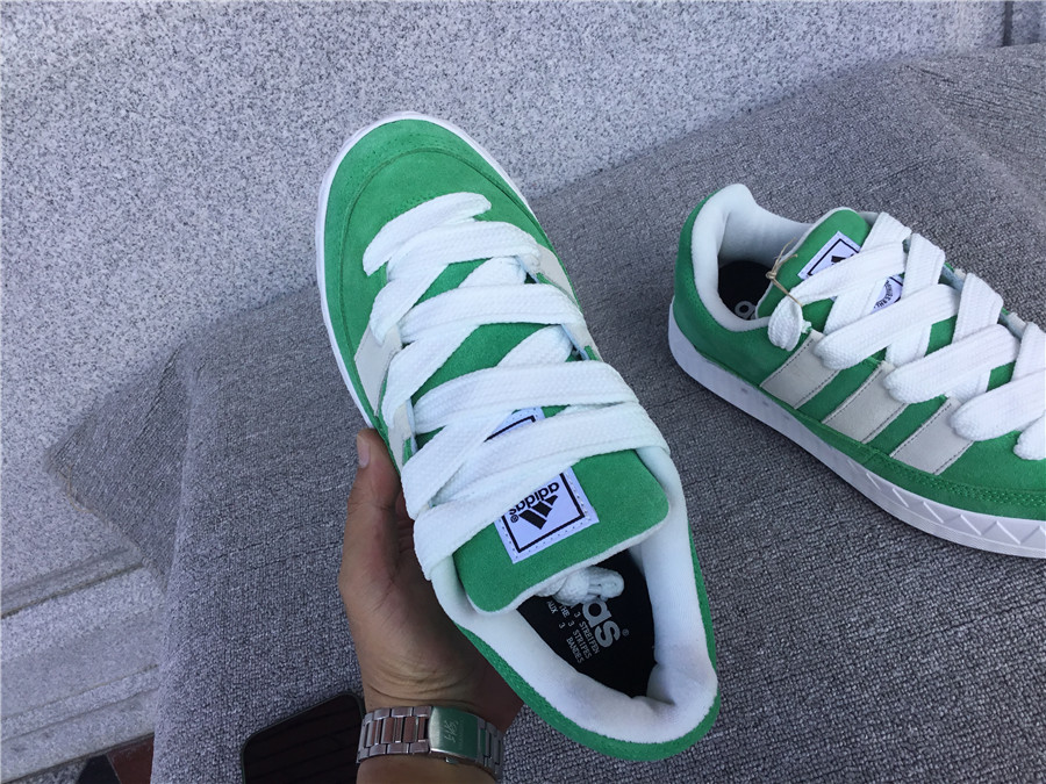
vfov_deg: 45.4
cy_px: 392
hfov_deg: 58.4
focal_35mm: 31
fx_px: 937
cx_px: 523
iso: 25
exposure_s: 1/197
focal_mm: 3.3
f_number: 2.4
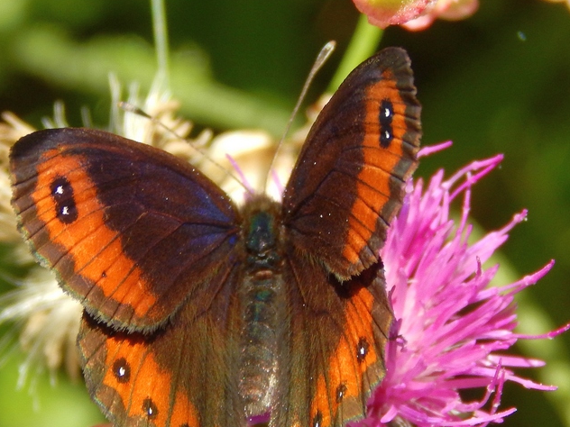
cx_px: 234
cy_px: 266
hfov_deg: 9.6
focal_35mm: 205
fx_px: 3376
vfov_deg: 7.2
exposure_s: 1/250
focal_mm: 28.7
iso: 200
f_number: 5.1
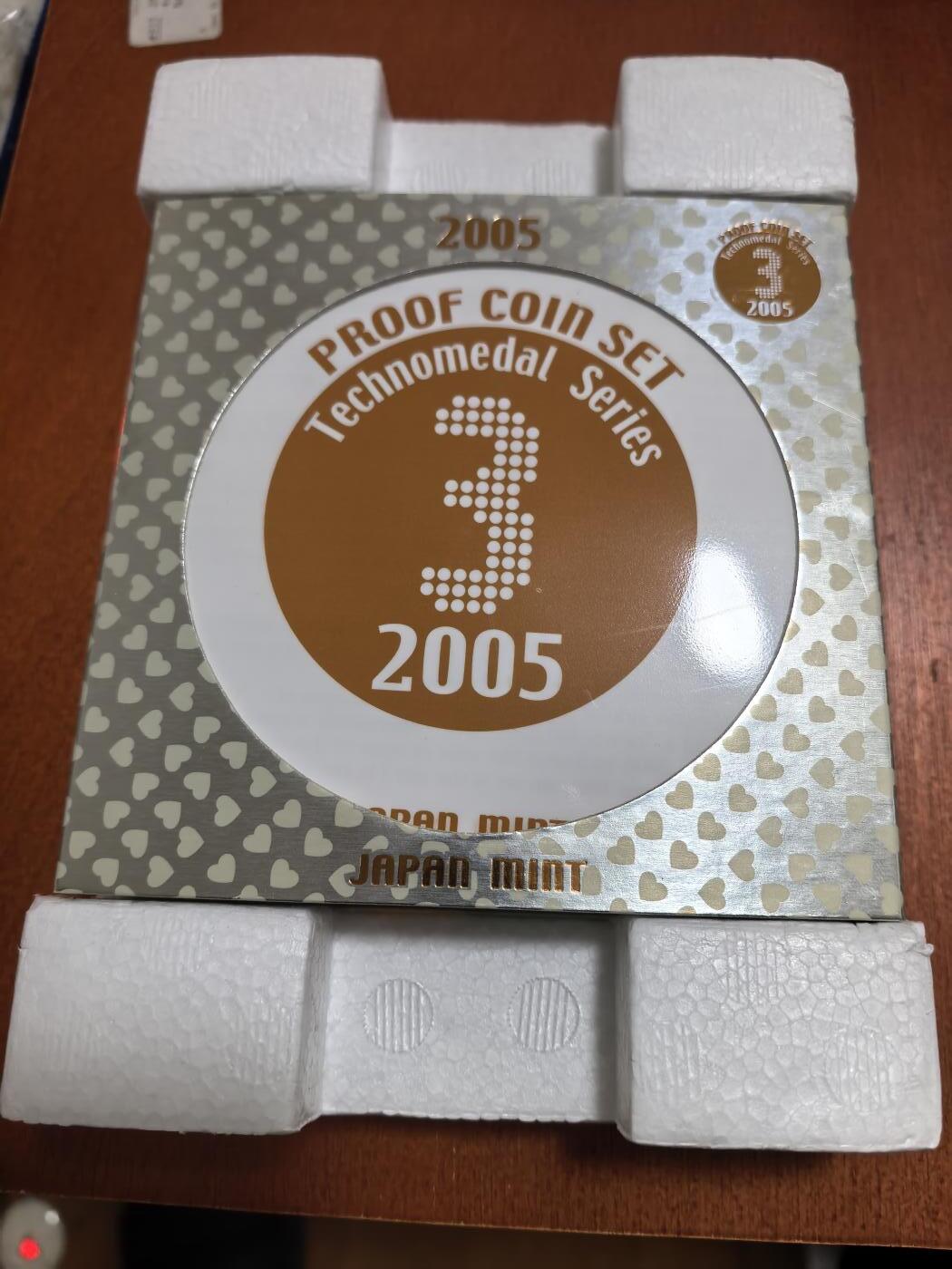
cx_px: 476
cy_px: 634
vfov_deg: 71.6
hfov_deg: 56.8
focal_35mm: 24
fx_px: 880
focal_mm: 5.75
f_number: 2
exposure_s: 1/50
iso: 200
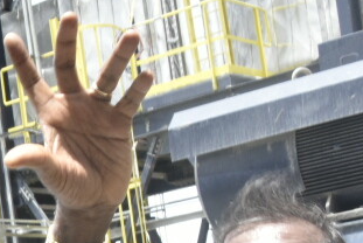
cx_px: -214
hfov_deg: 13.3
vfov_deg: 9.3
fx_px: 1453
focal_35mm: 144
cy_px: 343
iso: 1600
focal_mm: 35
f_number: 20
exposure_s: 1/125
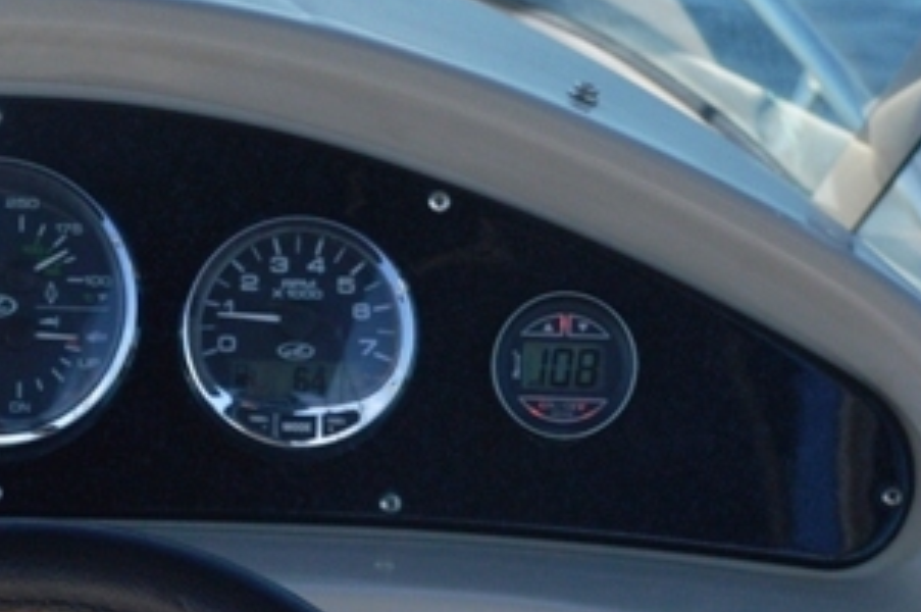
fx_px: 3105
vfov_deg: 11.0
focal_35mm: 122
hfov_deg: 16.7
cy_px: 826
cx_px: 150
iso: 360
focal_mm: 27
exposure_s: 1/2000
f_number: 4
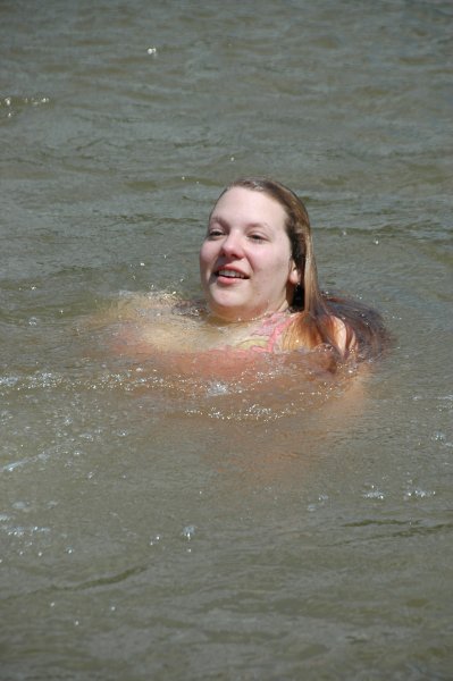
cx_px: 226
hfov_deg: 4.6
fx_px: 5672
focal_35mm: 300
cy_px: 340
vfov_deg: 6.9
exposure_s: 1/800
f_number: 7.1
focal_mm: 200
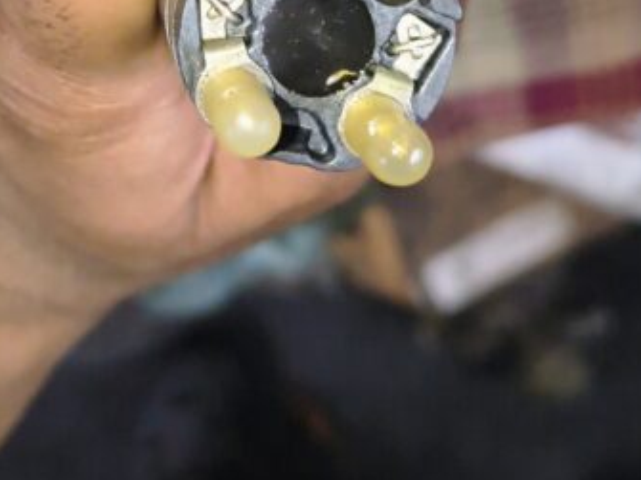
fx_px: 1018
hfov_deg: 33.8
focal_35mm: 55
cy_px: -71
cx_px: 117
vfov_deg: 24.4
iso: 1646
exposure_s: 1/50
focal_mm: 5.56
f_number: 1.8
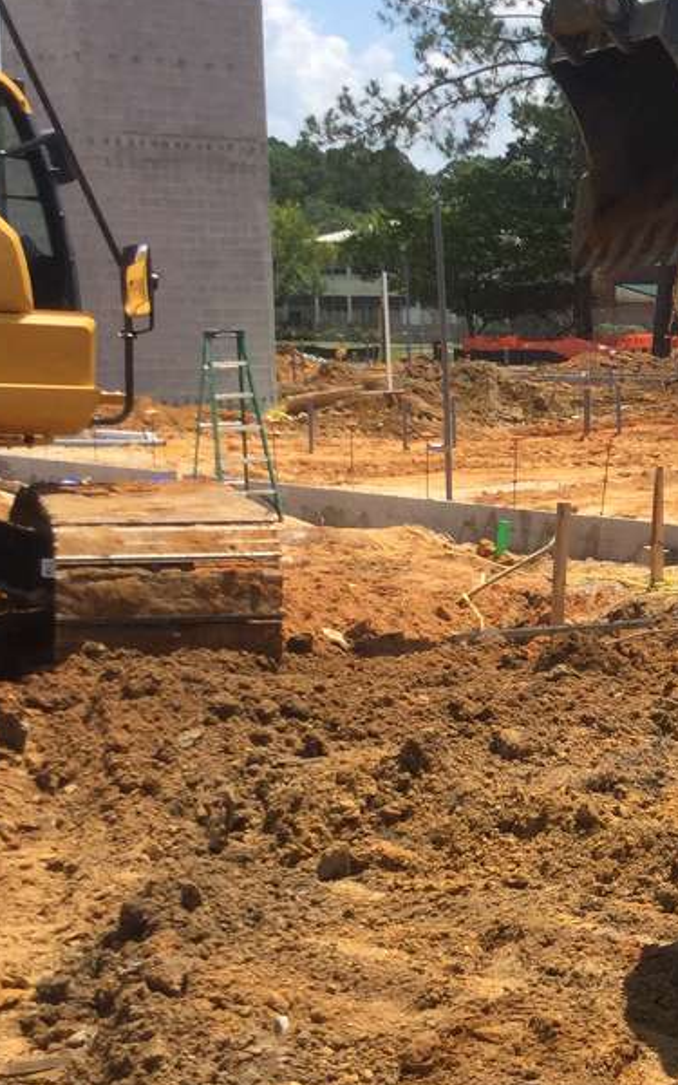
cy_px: 516
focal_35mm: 73
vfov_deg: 28.2
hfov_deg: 17.0
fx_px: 2158
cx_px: 824
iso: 25
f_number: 2.4
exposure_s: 1/1164
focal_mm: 3.3
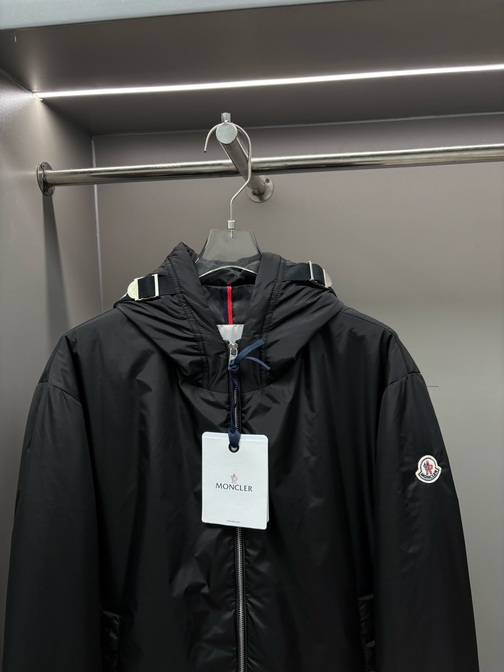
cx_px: 252
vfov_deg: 67.3
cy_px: 336
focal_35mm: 26
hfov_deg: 53.1
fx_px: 505
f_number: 1.6
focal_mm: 5.96
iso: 50
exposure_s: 1/100
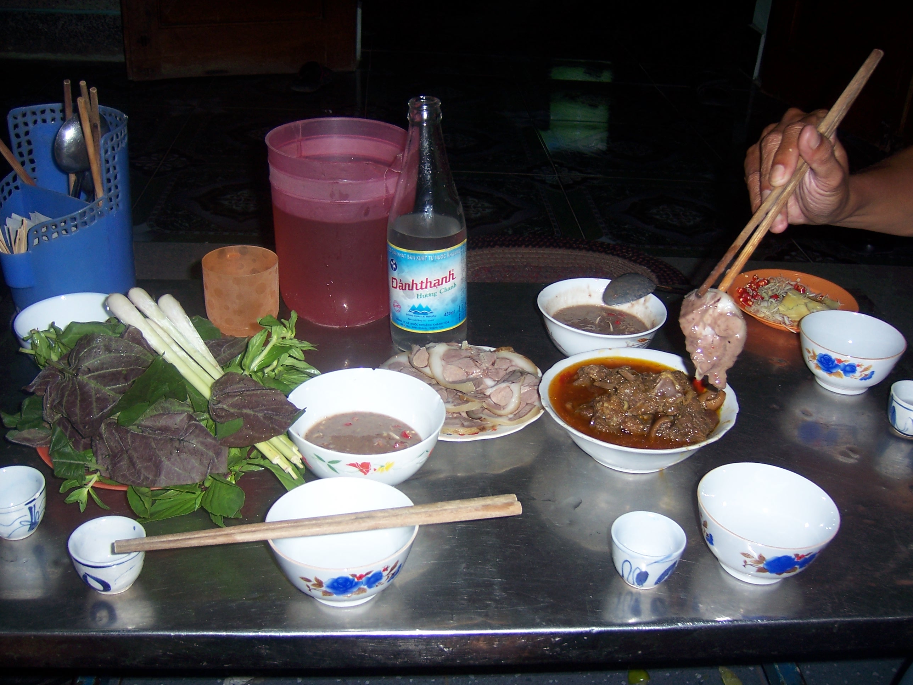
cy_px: 342
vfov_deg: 39.7
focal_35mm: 36
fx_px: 950
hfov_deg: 51.4
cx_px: 456
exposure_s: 1/60
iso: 80
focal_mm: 6.2
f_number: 2.8
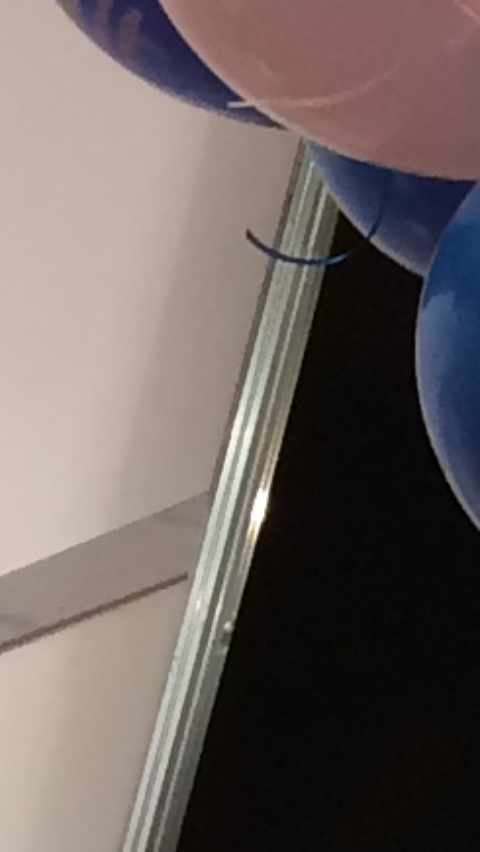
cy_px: 766
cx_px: 2173
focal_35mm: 237
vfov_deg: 9.1
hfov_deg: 4.5
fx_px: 5357
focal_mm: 4.15
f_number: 2.2
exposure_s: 1/33
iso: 32
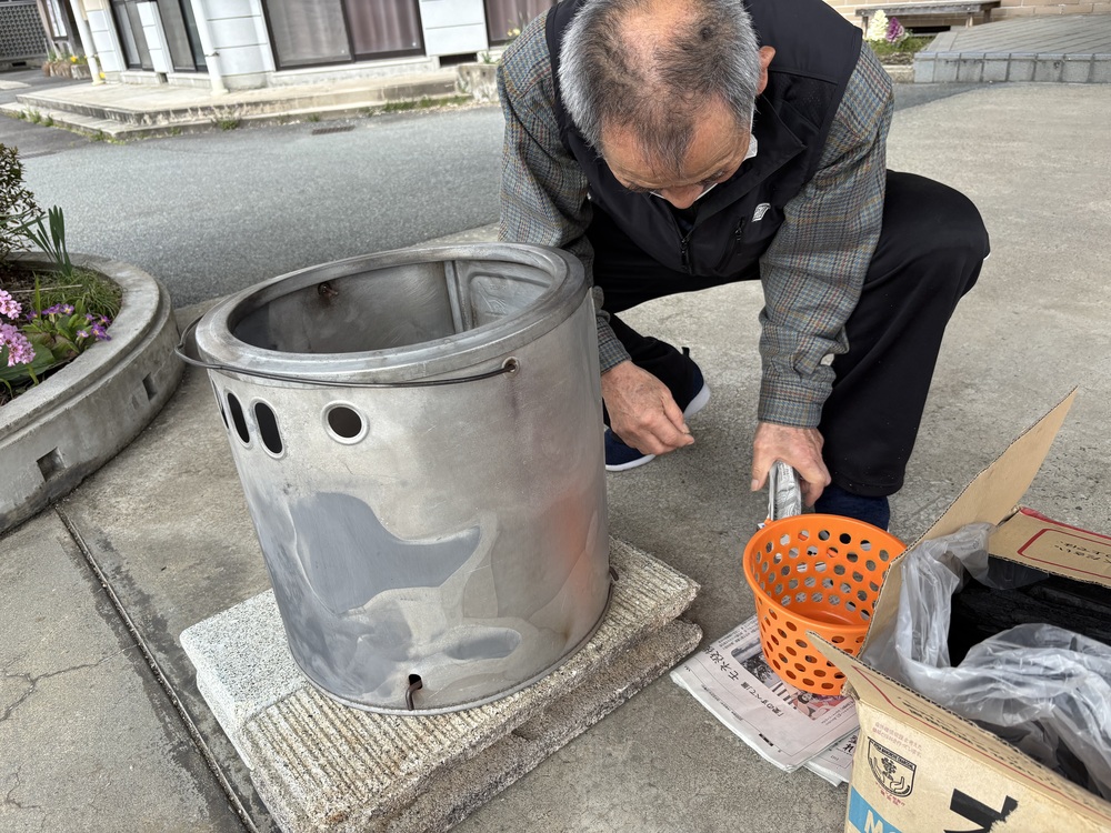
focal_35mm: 26
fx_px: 834
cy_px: 416
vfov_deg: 53.1
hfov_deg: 67.3
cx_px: 556
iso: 50
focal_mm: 5.96
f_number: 1.6
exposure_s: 1/1027
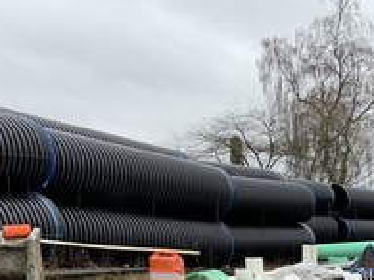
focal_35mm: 74
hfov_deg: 25.0
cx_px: 383
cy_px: 391
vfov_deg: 18.2
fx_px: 799
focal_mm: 4.25
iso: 40
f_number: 1.8
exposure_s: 1/121
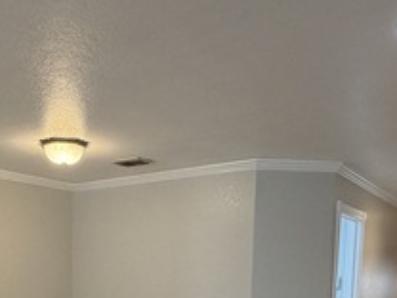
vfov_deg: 30.0
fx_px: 493
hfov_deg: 43.0
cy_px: 332
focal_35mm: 43
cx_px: 122
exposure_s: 1/60
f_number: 2.2
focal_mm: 2.22
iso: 200
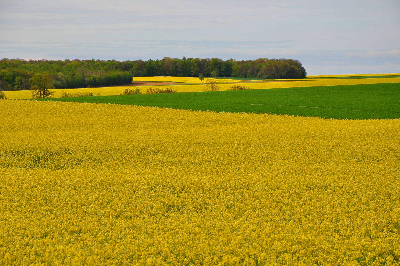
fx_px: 1748
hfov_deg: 13.1
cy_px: 133
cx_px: 200
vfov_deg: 8.7
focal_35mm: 158
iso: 200
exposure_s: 1/320
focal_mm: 105
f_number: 10
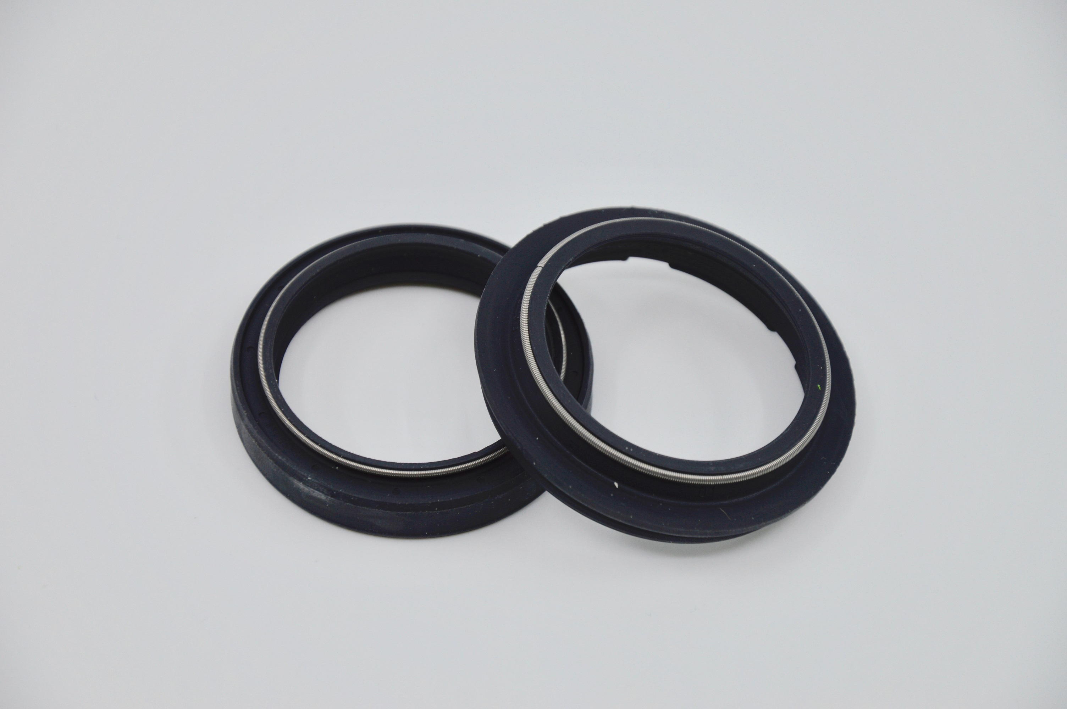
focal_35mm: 158
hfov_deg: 13.1
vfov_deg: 8.7
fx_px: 4664
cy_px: 354
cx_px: 534
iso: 100
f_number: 6.3
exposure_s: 1/160
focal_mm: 105
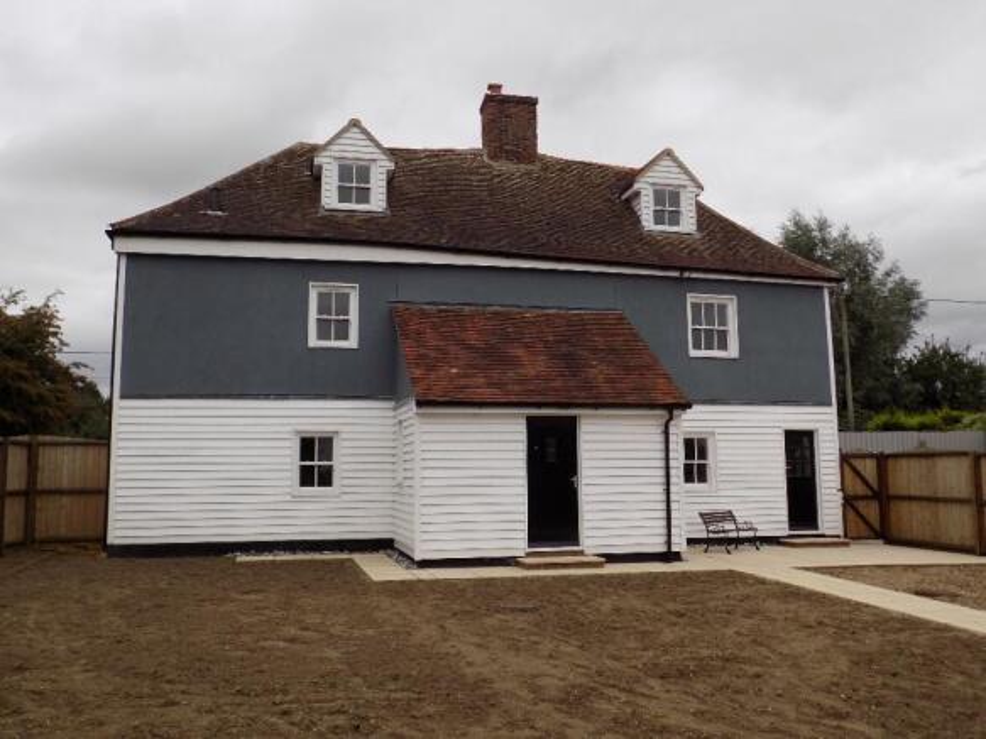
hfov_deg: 60.0
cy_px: 370
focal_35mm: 30
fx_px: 854
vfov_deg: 46.8
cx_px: 493
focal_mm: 5.3
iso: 80
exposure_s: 1/640
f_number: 3.3
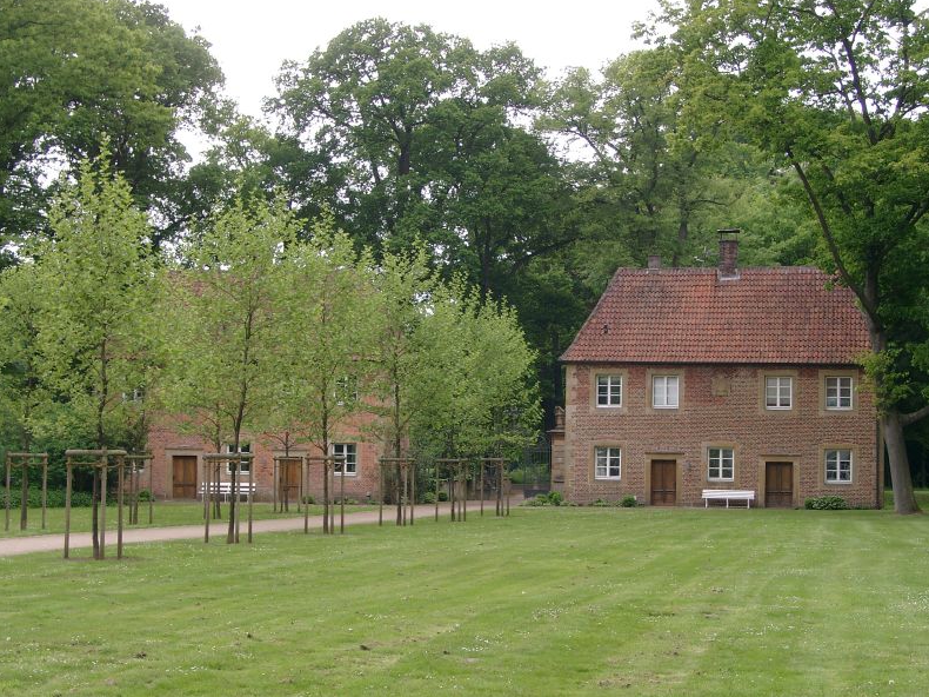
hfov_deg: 24.7
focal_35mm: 79
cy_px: 345
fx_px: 2120
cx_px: 466
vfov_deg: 18.7
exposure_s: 1/126
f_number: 4
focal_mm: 16.05
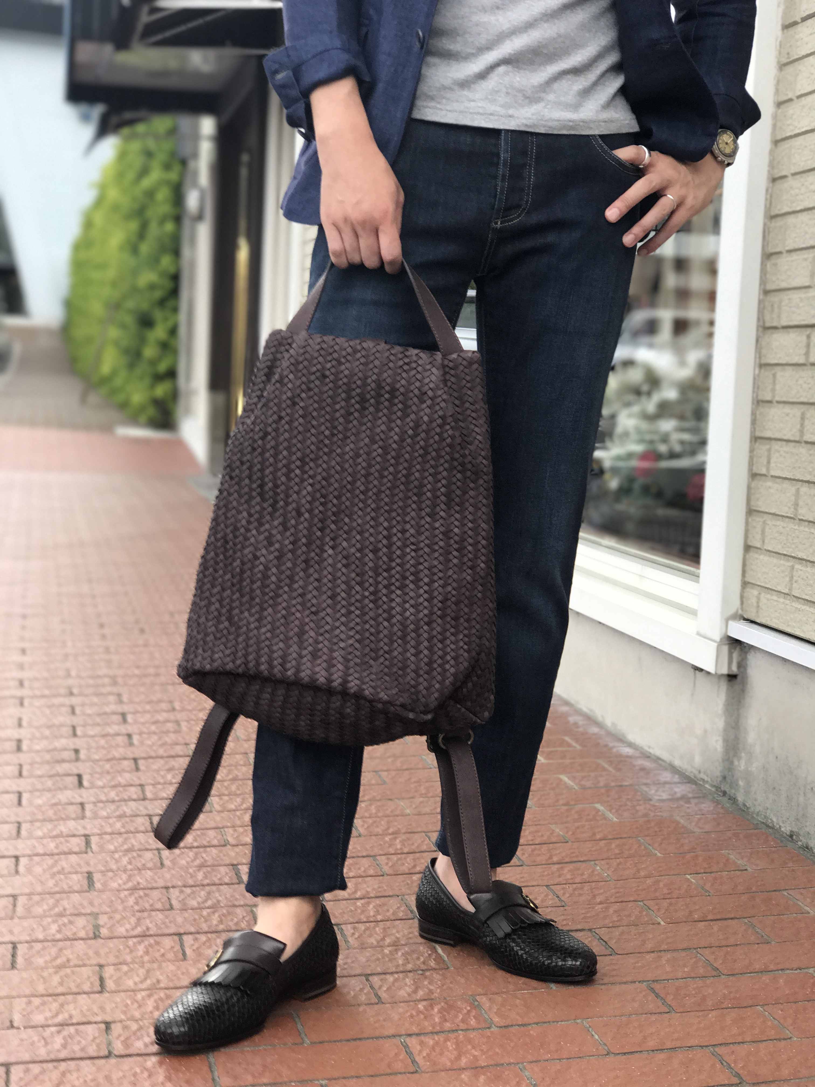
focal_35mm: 57
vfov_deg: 33.8
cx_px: 408
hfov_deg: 25.7
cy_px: 544
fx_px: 1789
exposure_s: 1/60
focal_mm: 6.6
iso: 50
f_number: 2.8
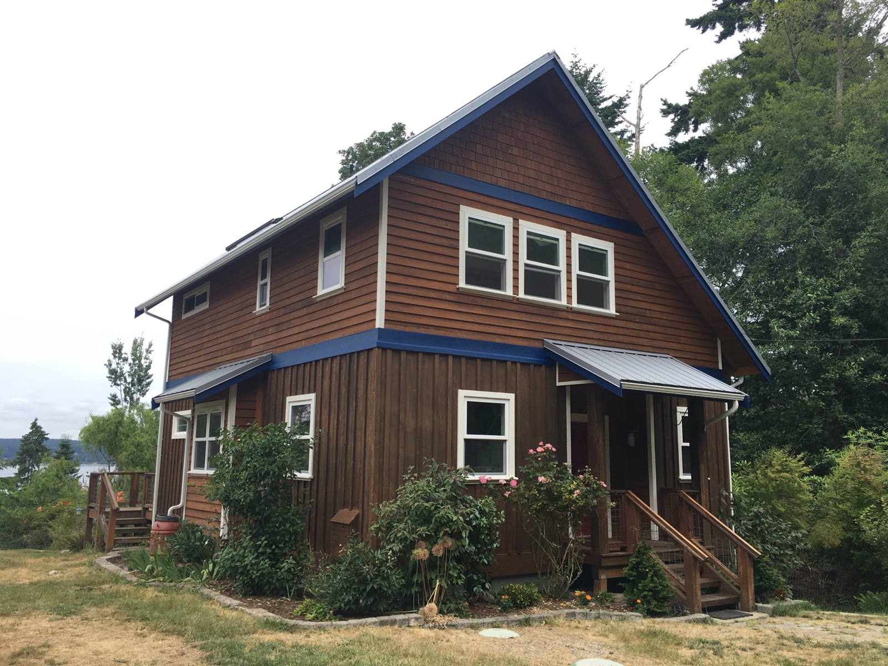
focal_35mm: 29
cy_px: 333
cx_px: 444
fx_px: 744
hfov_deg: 61.7
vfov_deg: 48.2
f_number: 2.2
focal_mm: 4.15
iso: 25
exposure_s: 1/732
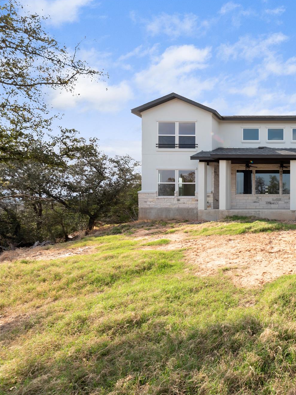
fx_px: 239
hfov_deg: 49.4
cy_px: 202
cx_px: 307
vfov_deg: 79.0
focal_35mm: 21
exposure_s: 1/250
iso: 400
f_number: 8
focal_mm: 14
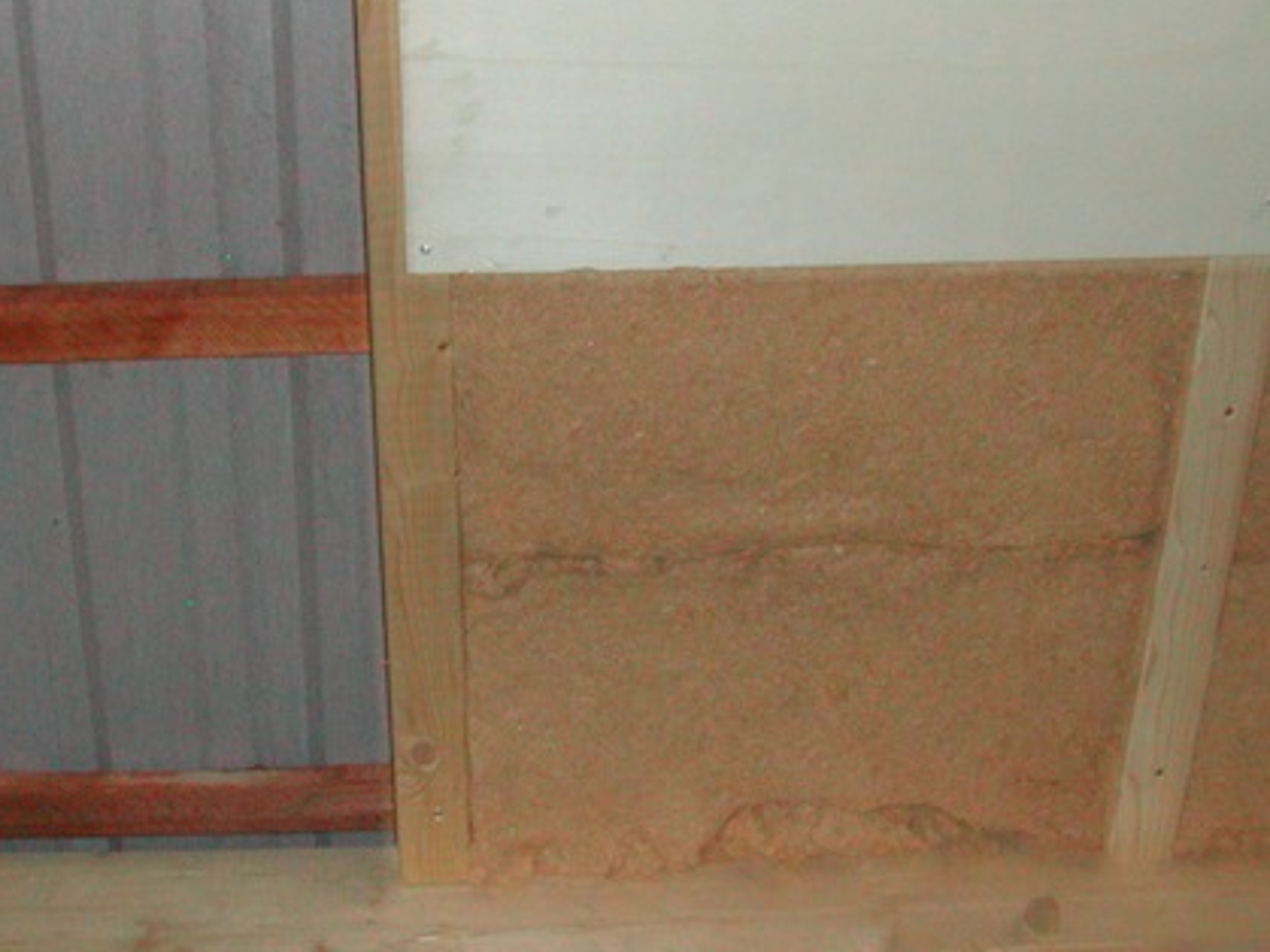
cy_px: 418
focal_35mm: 58
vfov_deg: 25.2
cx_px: 424
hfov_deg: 33.0
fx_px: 2127
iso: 400
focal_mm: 8
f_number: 2.8
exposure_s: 1/8
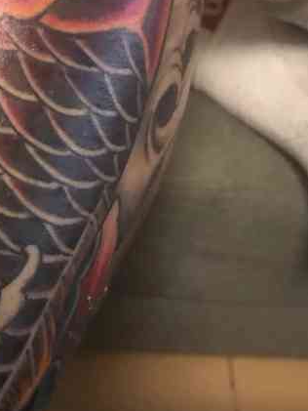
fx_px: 735
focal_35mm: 62
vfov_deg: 31.0
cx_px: 1
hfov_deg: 22.7
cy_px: 146
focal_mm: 3.99
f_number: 1.8
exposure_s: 1/5
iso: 80
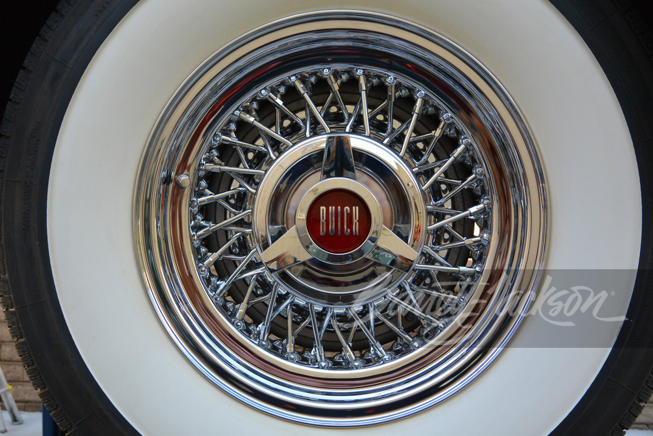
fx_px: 526
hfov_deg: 63.7
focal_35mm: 29
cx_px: 326
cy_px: 218
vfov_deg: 45.0
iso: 250
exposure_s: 1/250
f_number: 3.5
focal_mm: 11
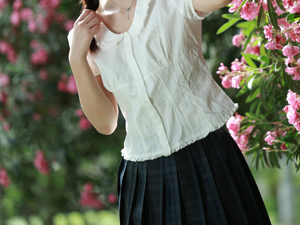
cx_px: 150
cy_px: 32
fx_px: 1681
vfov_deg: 7.6
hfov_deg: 10.2
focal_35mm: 194
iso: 125
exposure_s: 1/400
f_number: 2.8
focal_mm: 135
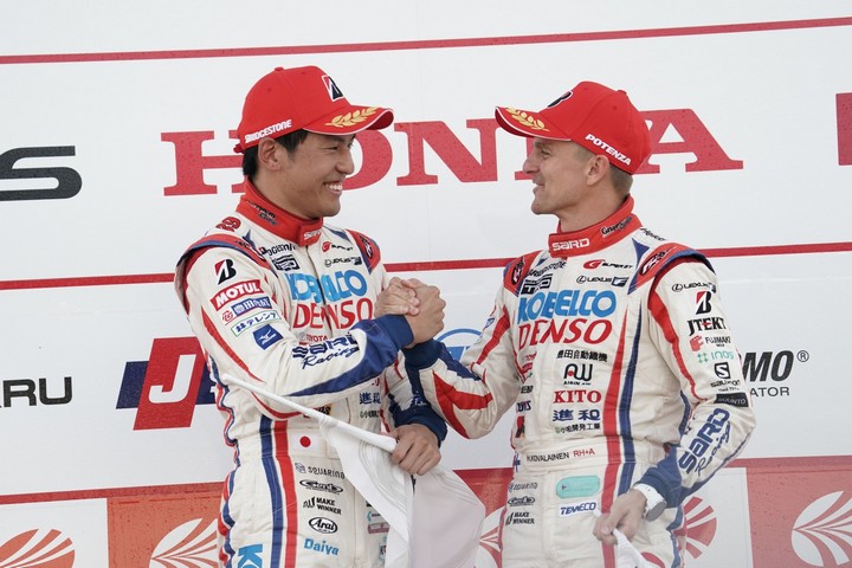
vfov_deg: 4.5
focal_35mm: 306
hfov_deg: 6.7
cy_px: 284
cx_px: 426
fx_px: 7241
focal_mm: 306
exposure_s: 1/320
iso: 400
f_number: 6.3
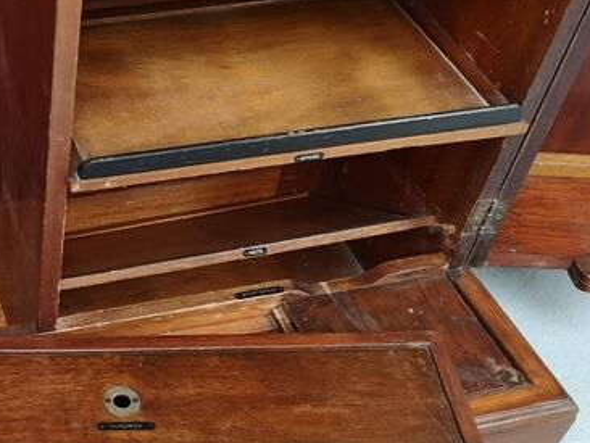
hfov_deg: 30.4
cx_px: 0
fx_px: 1006
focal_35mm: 59
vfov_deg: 24.8
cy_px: 285
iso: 160
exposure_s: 1/45
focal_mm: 5.58
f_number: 1.8
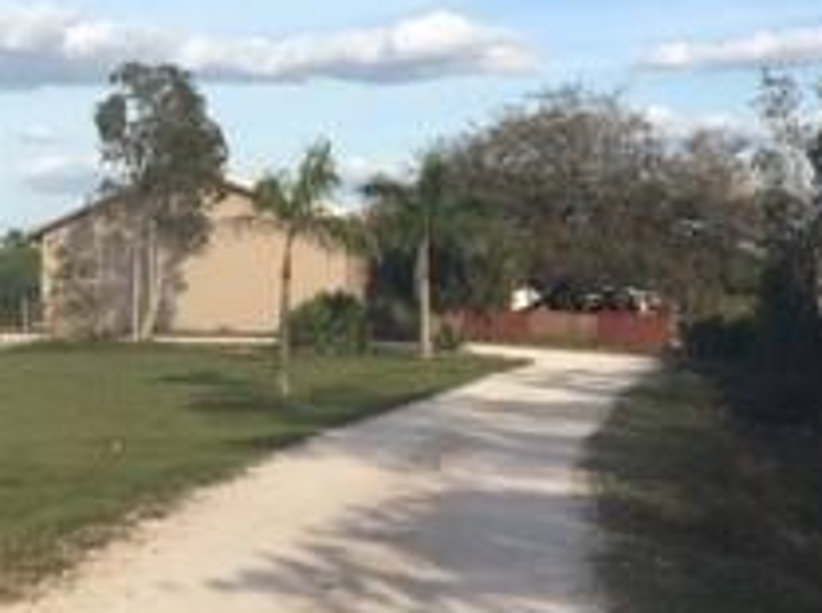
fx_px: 2110
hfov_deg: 21.0
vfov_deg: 16.5
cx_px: -63
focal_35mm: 89
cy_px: 153
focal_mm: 4.15
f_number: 2.2
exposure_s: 1/1374
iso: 25
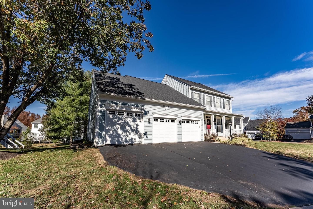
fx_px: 122
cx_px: 156
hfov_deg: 104.2
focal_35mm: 14
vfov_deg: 81.2
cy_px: 104
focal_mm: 14
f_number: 9
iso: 250
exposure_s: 1/3200
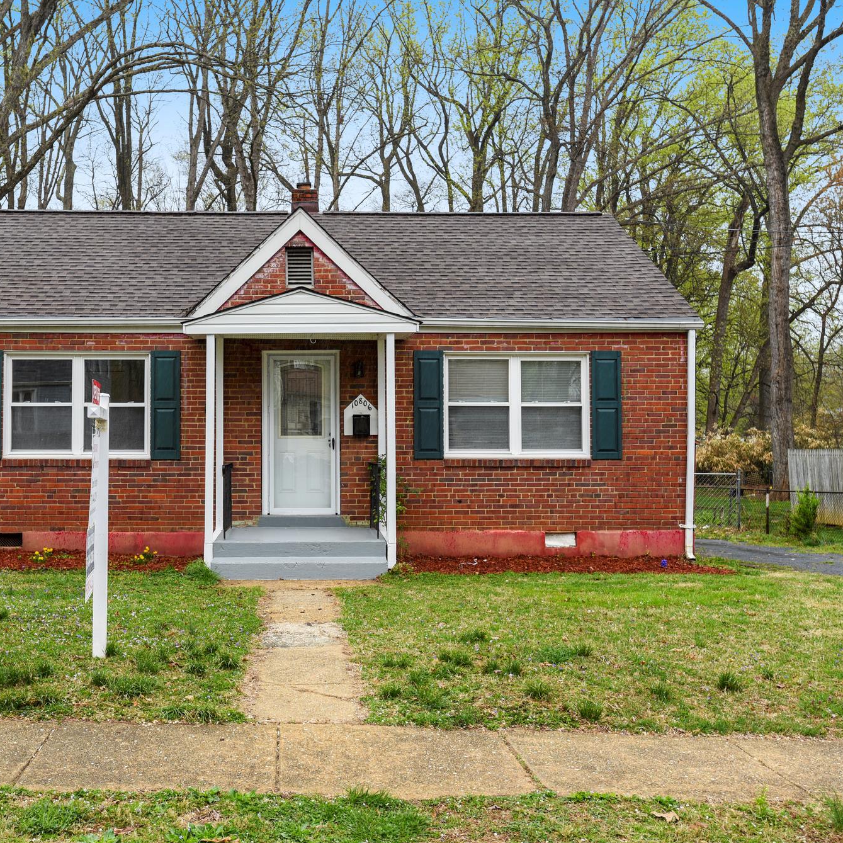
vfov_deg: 42.8
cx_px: 305
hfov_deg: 42.4
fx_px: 1075
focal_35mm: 39
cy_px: 416
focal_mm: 30
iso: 100
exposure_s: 1/125
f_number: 6.3
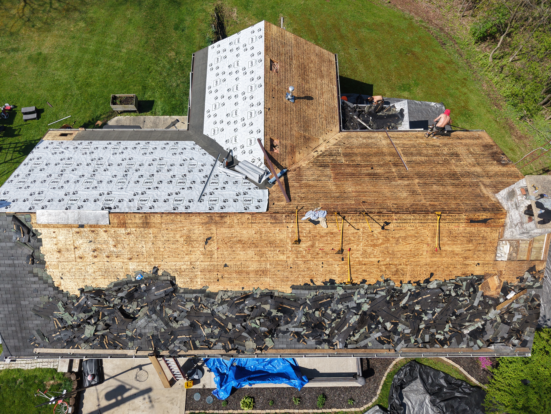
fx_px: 382
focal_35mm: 24
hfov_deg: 71.6
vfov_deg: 56.8
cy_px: 207
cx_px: 276
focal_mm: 8.67
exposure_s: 1/4000
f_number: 1.8
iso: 160
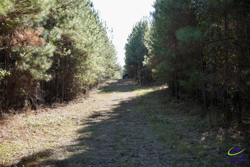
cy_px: 84
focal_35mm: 55
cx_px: 125
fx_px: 382
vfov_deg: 24.6
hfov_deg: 36.2
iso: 100
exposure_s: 1/100
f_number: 5
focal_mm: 55
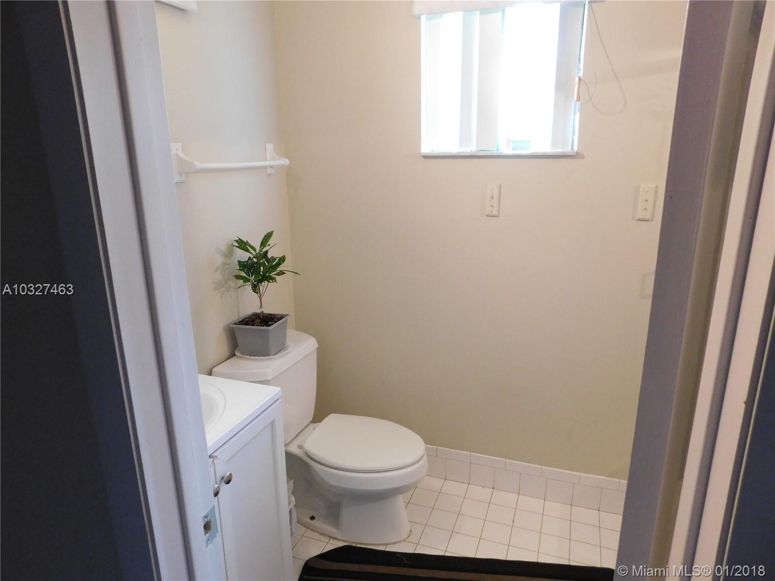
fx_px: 515
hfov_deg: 73.9
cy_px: 290
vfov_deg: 58.9
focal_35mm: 23
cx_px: 388
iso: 400
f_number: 3
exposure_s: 1/20
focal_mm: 4
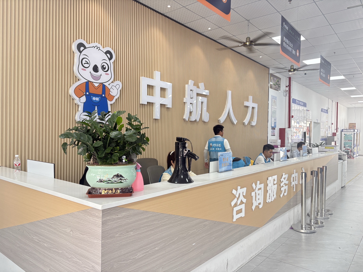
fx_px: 273
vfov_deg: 53.1
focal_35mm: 26
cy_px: 136
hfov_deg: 67.3
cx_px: 182
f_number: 1.6
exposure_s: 1/104
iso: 125
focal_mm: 5.96
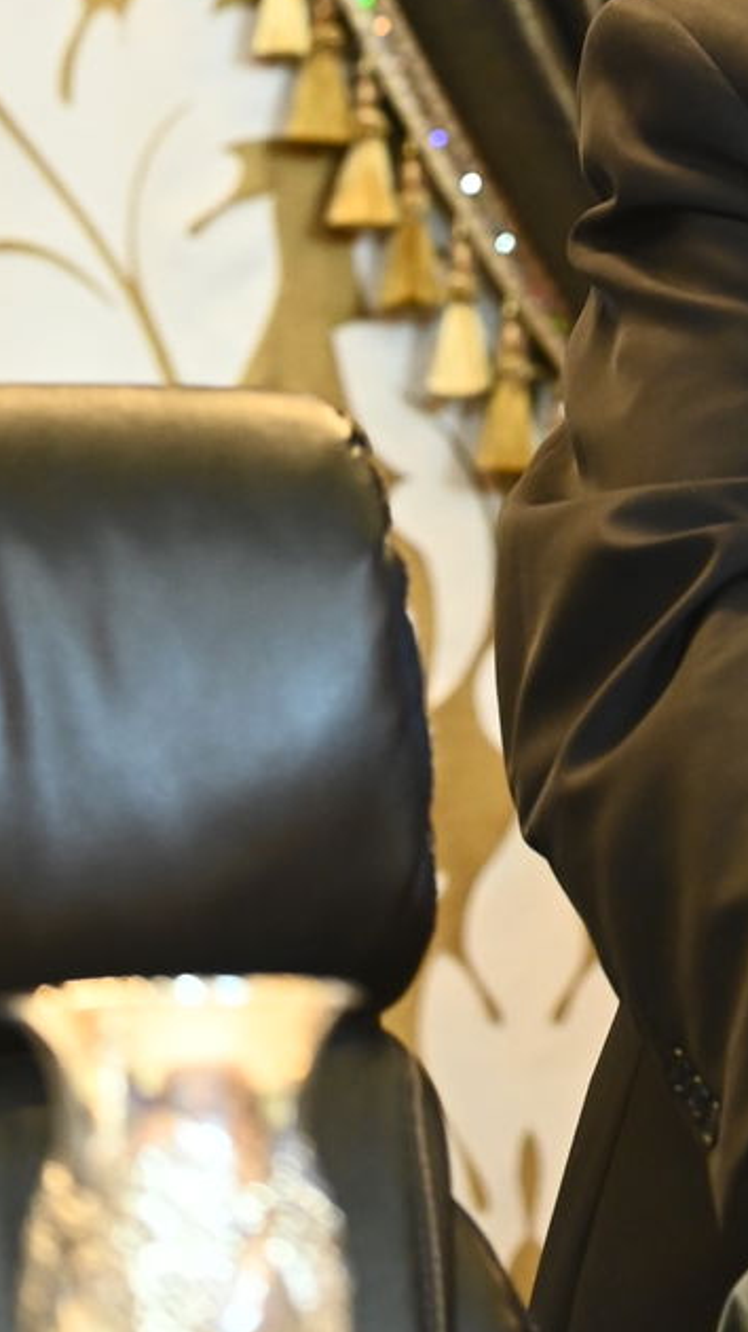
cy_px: -734
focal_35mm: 437
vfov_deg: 4.9
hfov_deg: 2.8
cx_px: 1255
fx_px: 15421
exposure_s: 1/125
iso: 2500
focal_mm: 125
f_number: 4.5
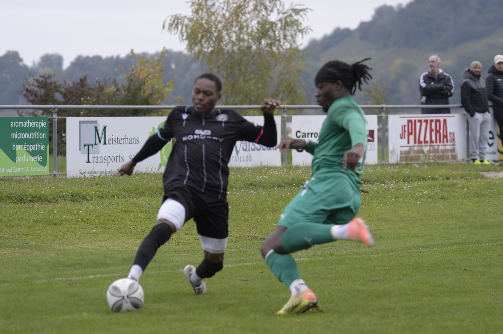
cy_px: 189
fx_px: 3196
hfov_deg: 9.0
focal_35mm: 229
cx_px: 247
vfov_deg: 6.0
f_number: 5.6
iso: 800
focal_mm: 195
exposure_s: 1/640
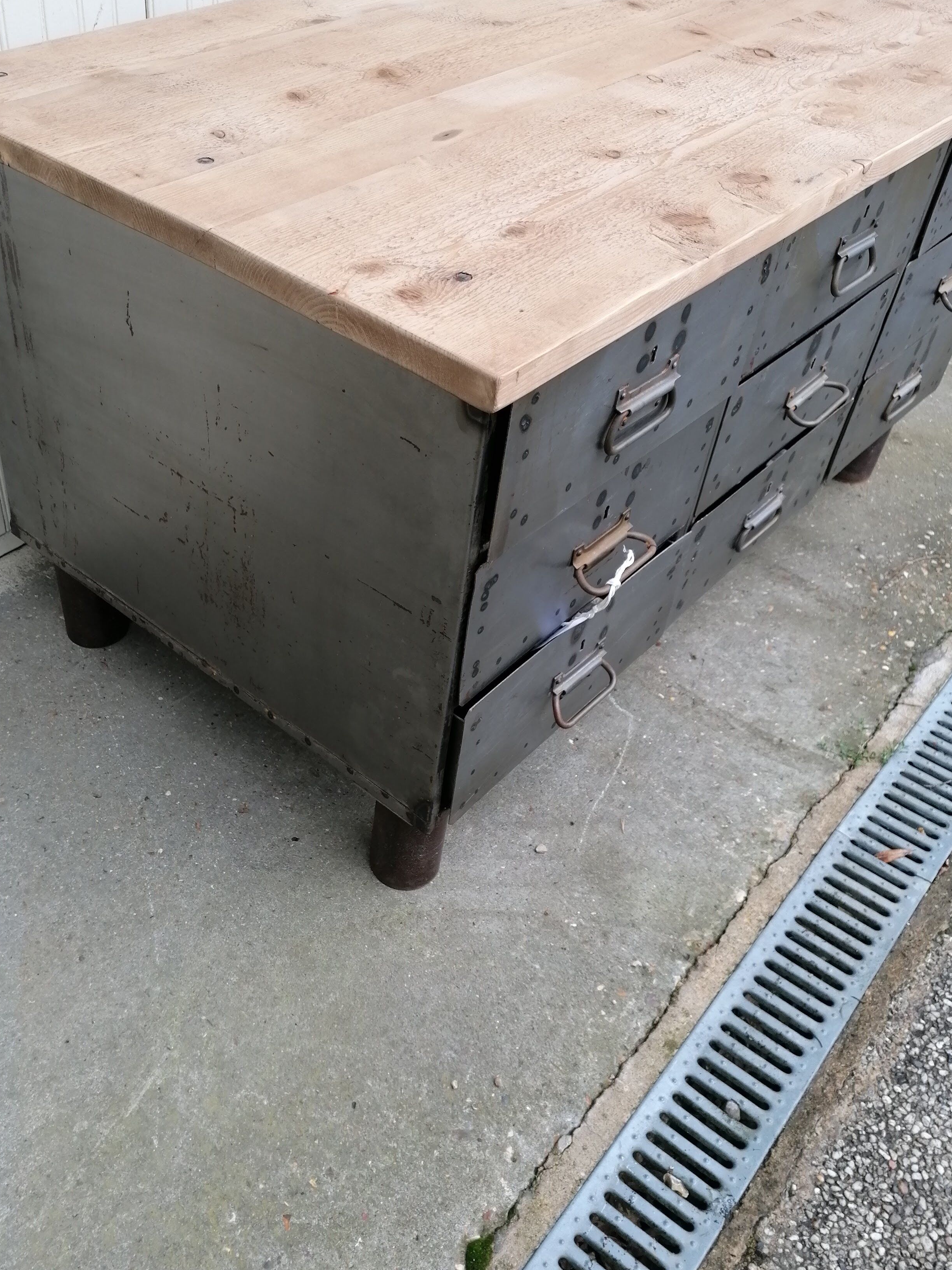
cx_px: 390
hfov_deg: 42.8
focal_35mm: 33
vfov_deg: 55.4
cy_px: 631
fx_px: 1210
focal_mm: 4.75
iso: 50
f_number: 1.8
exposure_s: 1/141
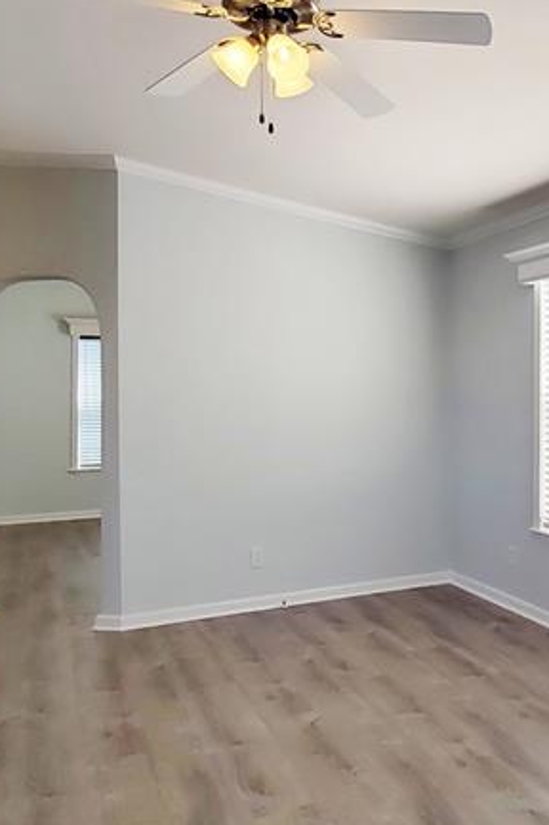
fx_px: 733
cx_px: 494
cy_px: 389
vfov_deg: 58.7
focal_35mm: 32
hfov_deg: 38.3
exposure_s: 1/120
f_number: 2.2
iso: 64
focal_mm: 1.8
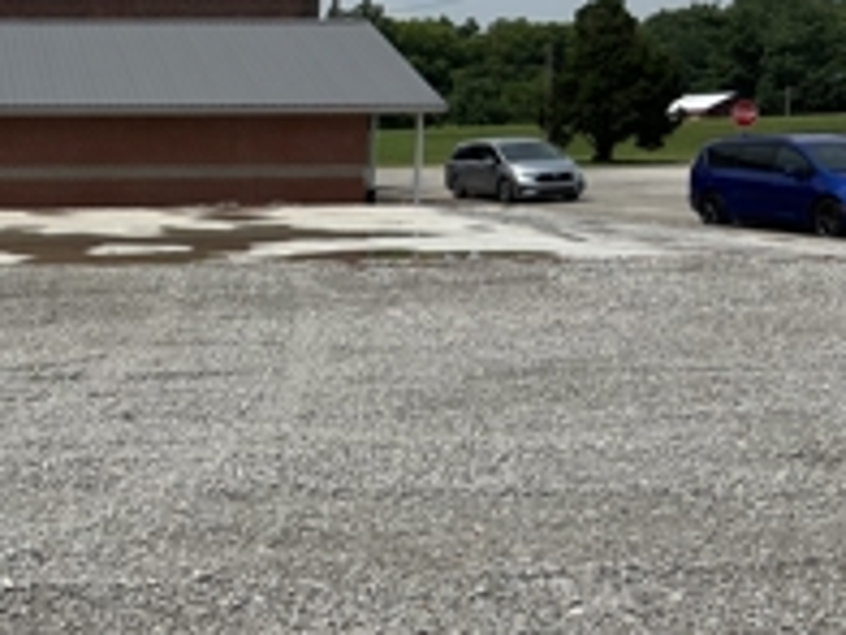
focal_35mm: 53
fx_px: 1295
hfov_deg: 33.4
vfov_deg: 27.5
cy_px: 298
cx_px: 22
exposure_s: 1/6579
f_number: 1.5
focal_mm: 5.7
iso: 50
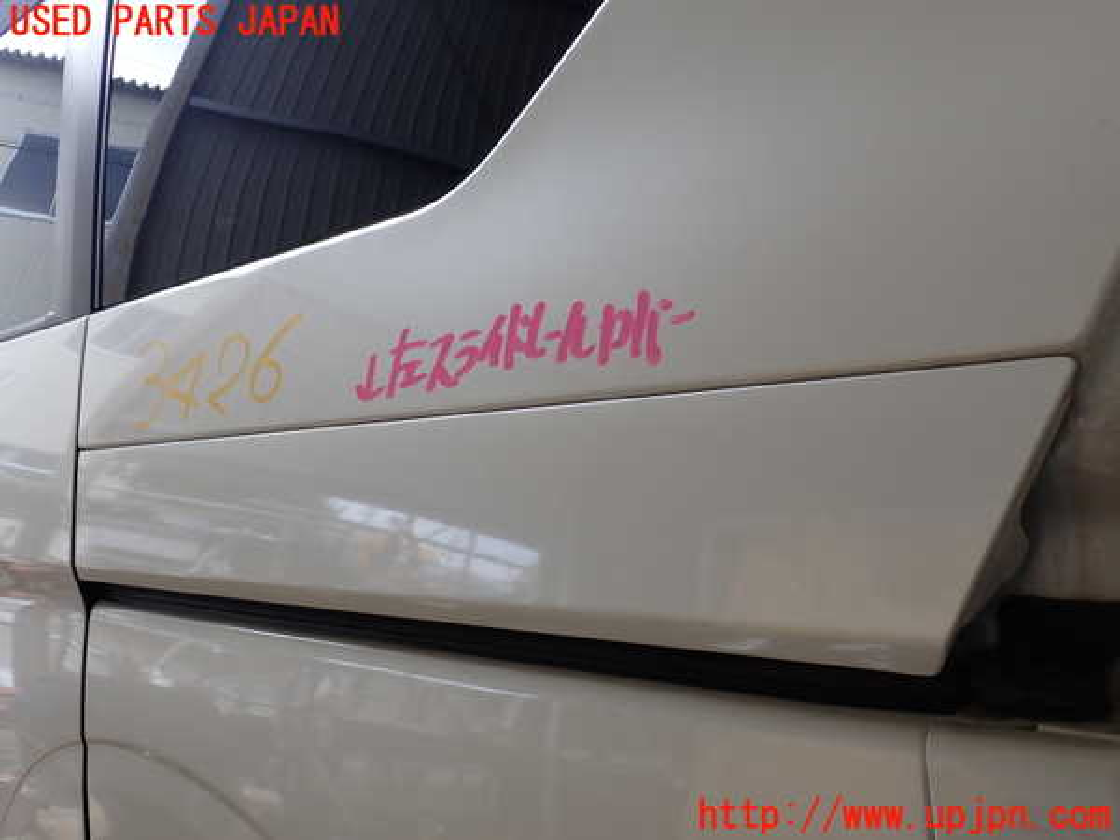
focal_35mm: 30
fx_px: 971
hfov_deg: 60.0
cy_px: 420
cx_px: 560
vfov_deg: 46.8
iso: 100
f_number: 3.2
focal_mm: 5.4
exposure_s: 1/125
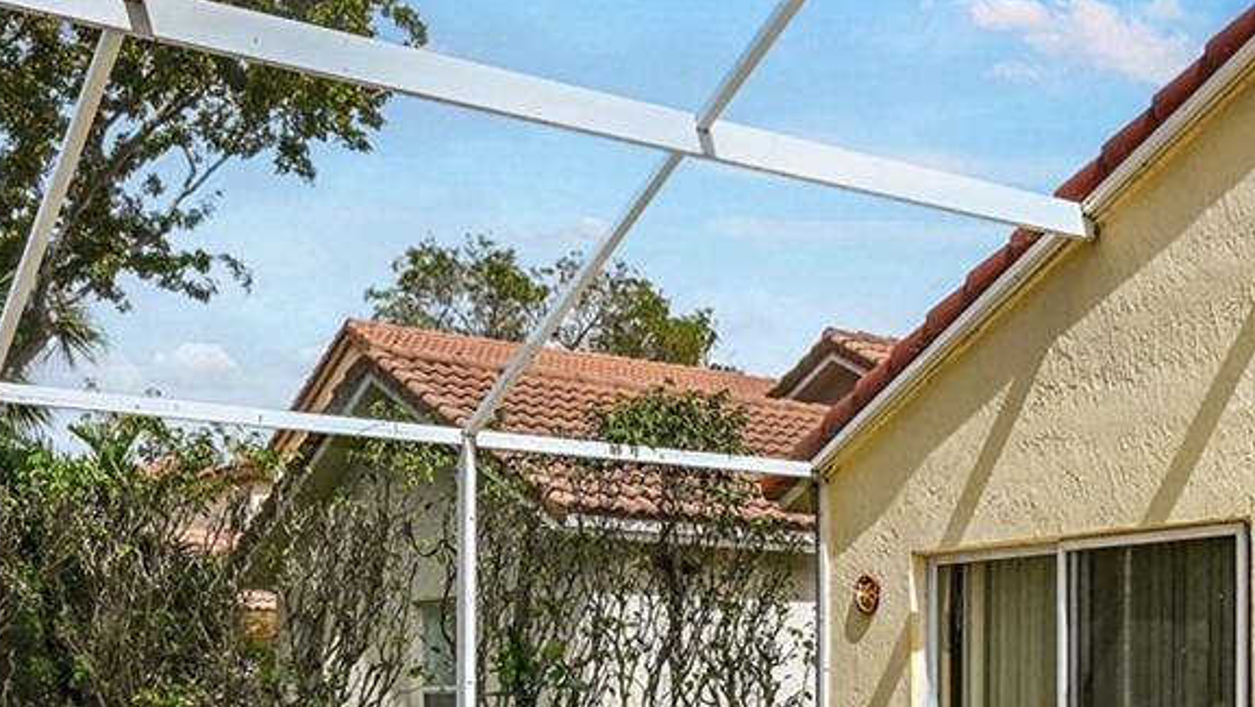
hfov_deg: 37.6
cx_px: 1098
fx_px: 1731
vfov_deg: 22.3
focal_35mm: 52
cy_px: 681
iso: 100
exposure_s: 1/200
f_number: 8
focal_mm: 14
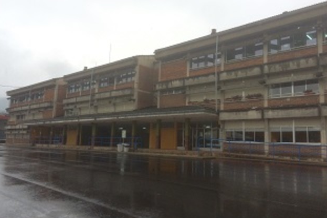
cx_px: 166
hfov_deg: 60.3
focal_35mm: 31
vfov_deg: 42.3
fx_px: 281
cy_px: 107
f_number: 2.2
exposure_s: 1/477
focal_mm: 4.15
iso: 32
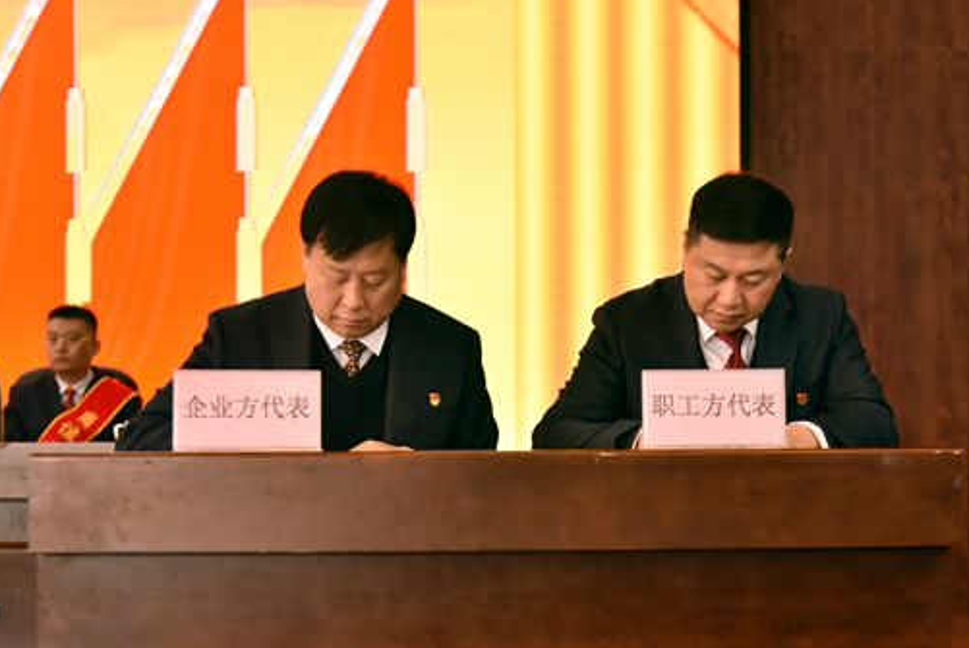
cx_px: 524
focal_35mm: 68
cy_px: 309
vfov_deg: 20.1
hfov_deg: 29.6
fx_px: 1832
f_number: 4
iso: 1000
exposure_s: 1/125
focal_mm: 62
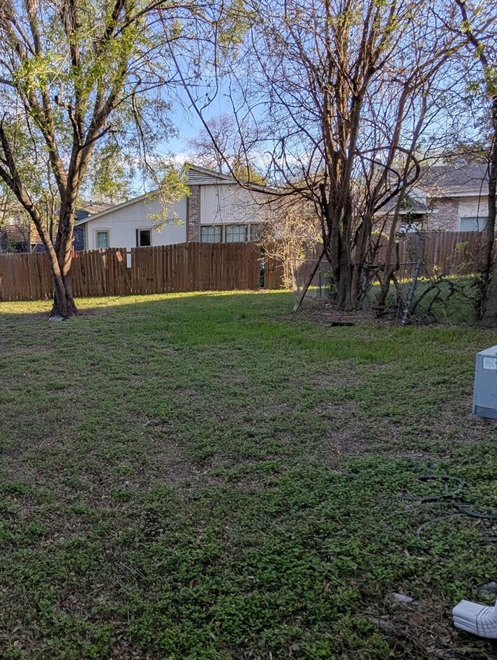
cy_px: 358
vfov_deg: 67.1
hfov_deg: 50.3
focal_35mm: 26
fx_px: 496
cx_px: 106
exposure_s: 1/465
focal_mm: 2.35
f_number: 2.2
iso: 49
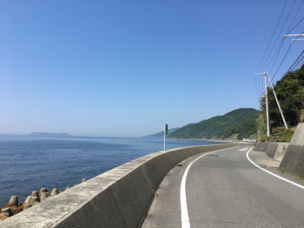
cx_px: 152
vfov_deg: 48.2
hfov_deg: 61.7
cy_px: 114
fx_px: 255
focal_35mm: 29
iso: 25
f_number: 2.2
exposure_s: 1/1789
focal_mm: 4.15
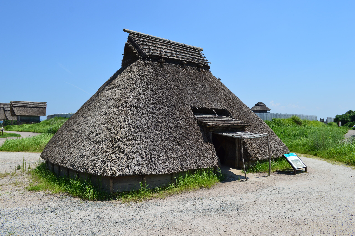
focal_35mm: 30
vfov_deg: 43.5
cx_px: 178
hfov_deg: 62.0
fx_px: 296
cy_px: 118
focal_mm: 20
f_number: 8
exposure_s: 1/250
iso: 100
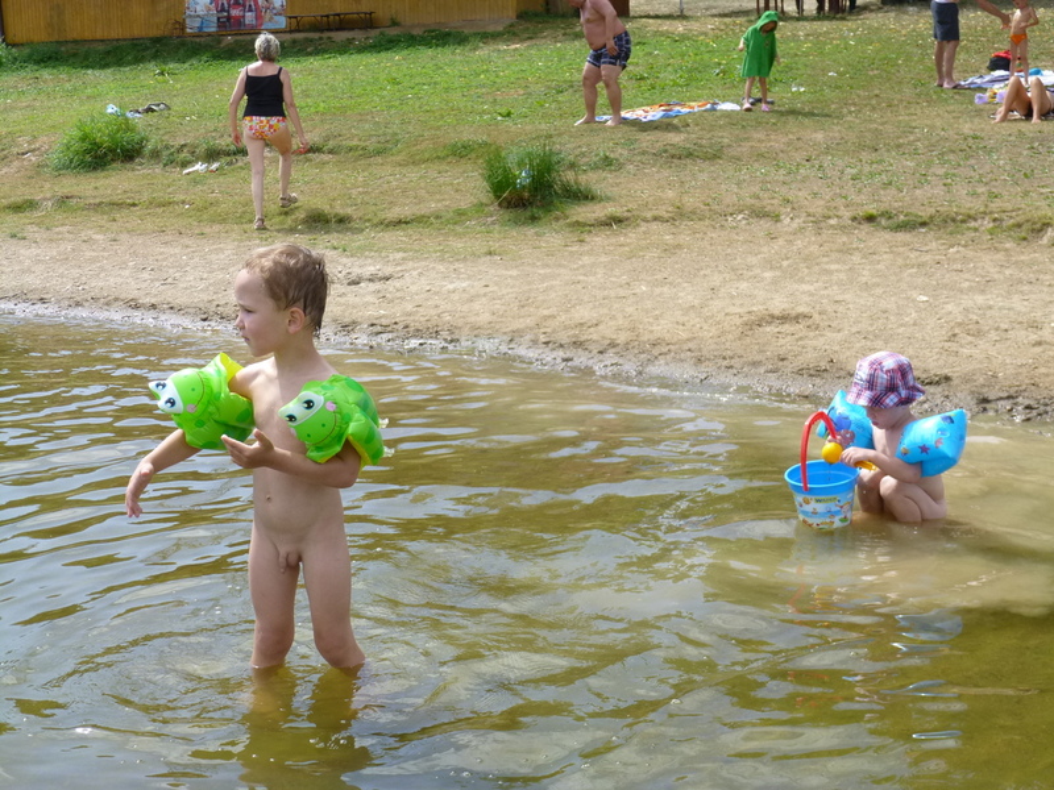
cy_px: 395
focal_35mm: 45
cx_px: 527
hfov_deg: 42.1
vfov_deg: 32.2
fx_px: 1370
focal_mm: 8
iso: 100
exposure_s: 1/500
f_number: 3.9
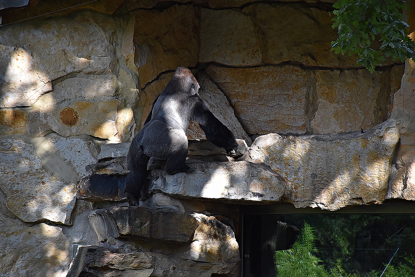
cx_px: 208
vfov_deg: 6.5
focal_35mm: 210
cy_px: 138
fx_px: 2421
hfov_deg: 9.8
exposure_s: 1/640
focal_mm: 140
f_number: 5.6
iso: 800
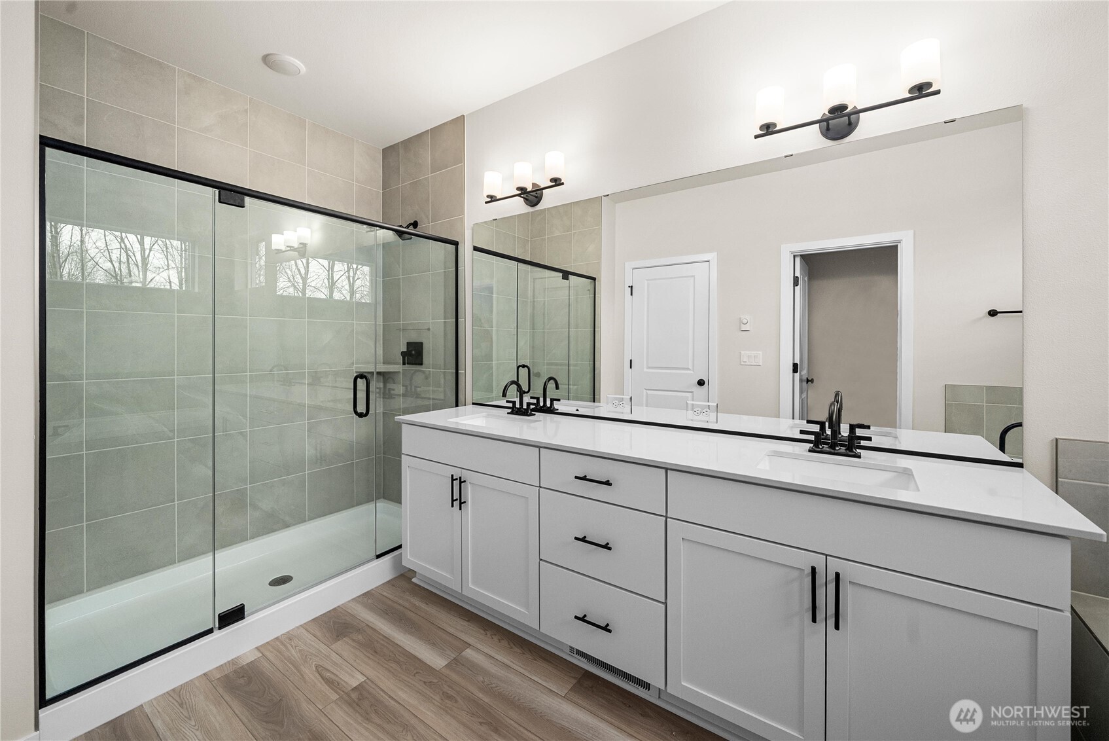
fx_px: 401
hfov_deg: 108.3
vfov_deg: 85.5
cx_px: 554
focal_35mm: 13
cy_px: 370
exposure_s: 1/30
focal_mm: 13
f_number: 7.1
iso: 800
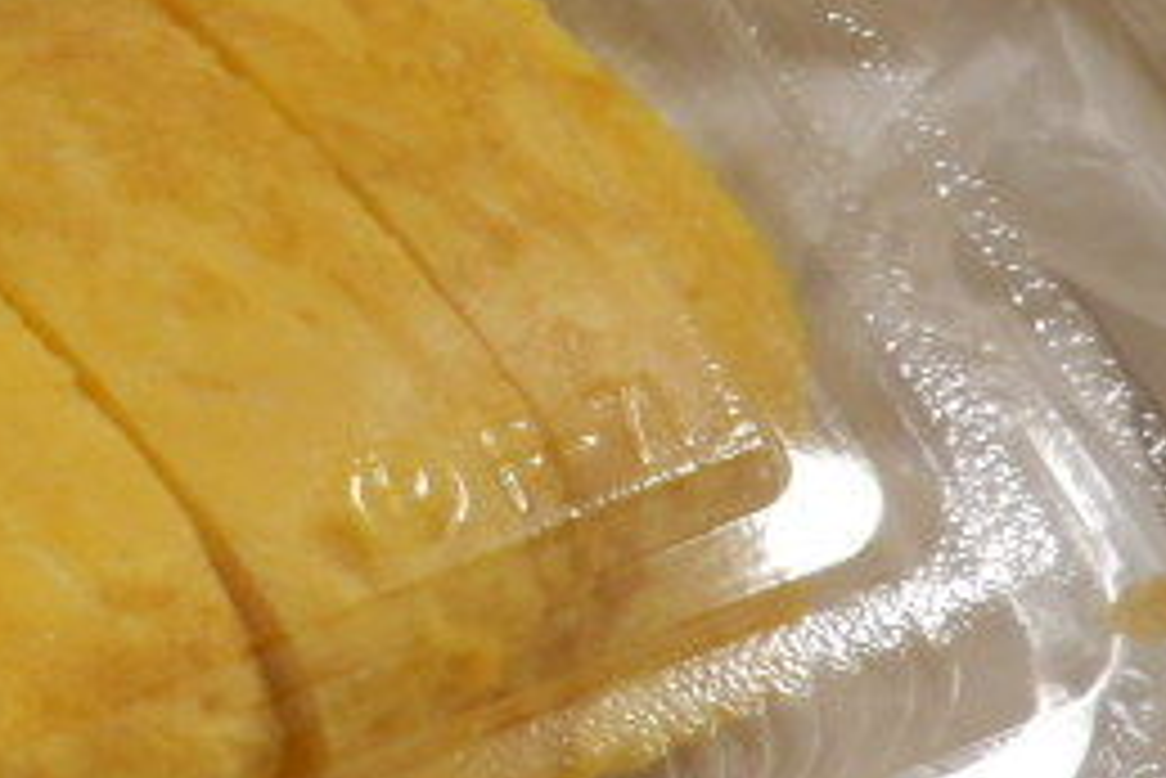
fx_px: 3079
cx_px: -90
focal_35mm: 95
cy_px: 531
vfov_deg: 14.4
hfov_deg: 20.5
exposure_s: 1/40
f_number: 3.9
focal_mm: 6.6
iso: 320
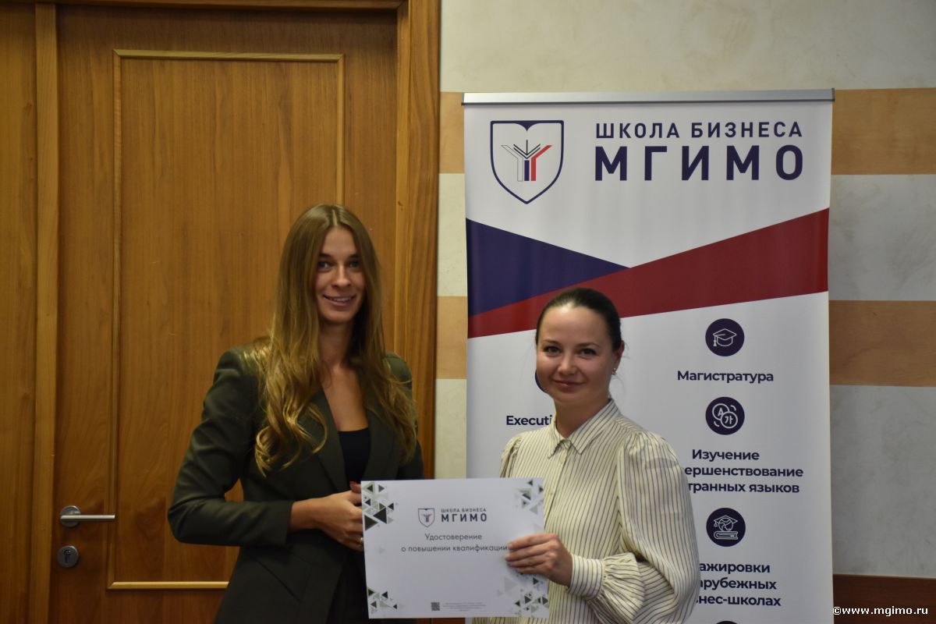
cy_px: 312
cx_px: 468
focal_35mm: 72
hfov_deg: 28.1
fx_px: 1872
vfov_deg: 18.9
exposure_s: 1/125
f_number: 4.5
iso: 900
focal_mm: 48
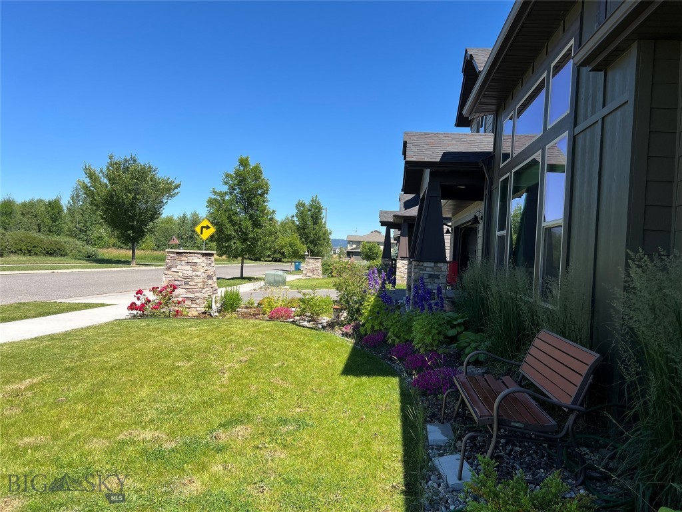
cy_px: 256
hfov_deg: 67.3
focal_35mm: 26
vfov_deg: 53.1
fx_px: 512
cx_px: 341
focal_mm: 5.7
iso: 50
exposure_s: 1/2695
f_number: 1.5
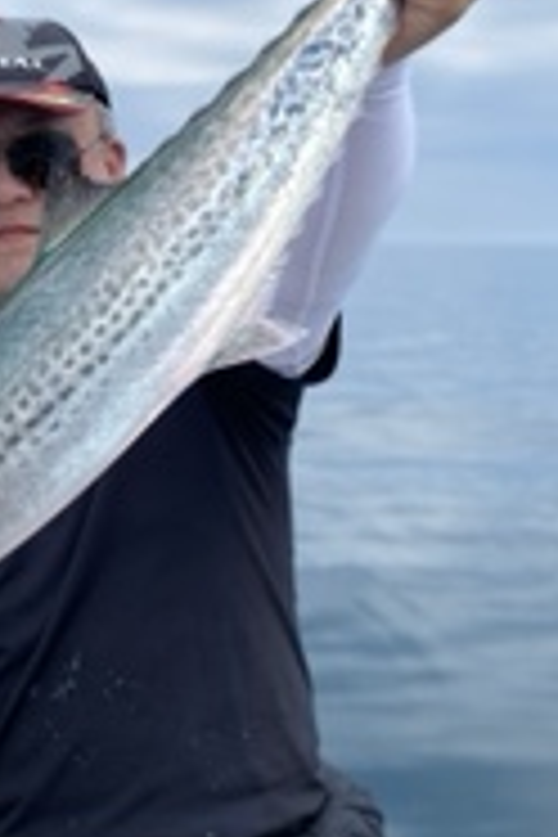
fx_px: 1348
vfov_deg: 34.4
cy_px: 328
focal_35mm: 58
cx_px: 90
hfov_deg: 23.0
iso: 32
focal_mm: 4.25
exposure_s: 1/2890
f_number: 1.8
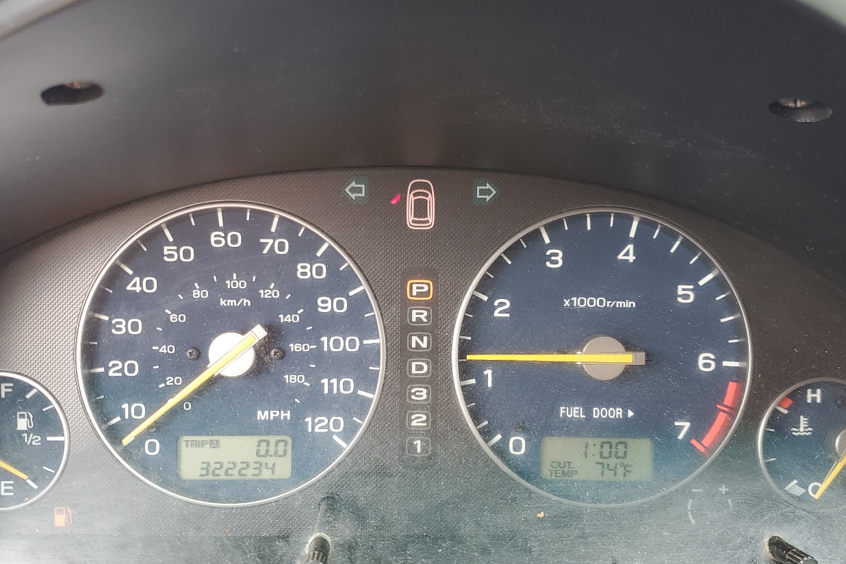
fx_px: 822
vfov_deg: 37.7
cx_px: 420
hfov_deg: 54.4
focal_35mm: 35
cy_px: 332
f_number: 1.5
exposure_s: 1/60.2
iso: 51
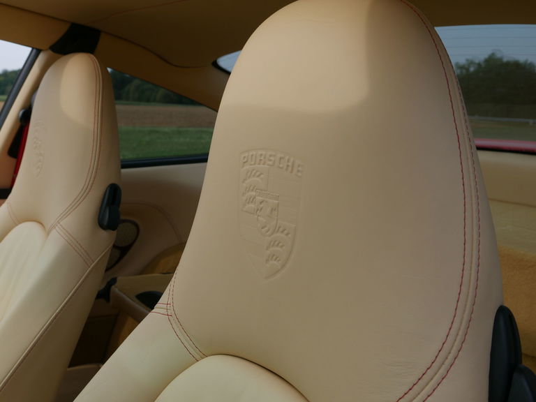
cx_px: 268
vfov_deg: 37.7
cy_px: 201
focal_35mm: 38
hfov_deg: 49.0
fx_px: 588
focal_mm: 19
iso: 200
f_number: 7.1
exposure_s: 1/250
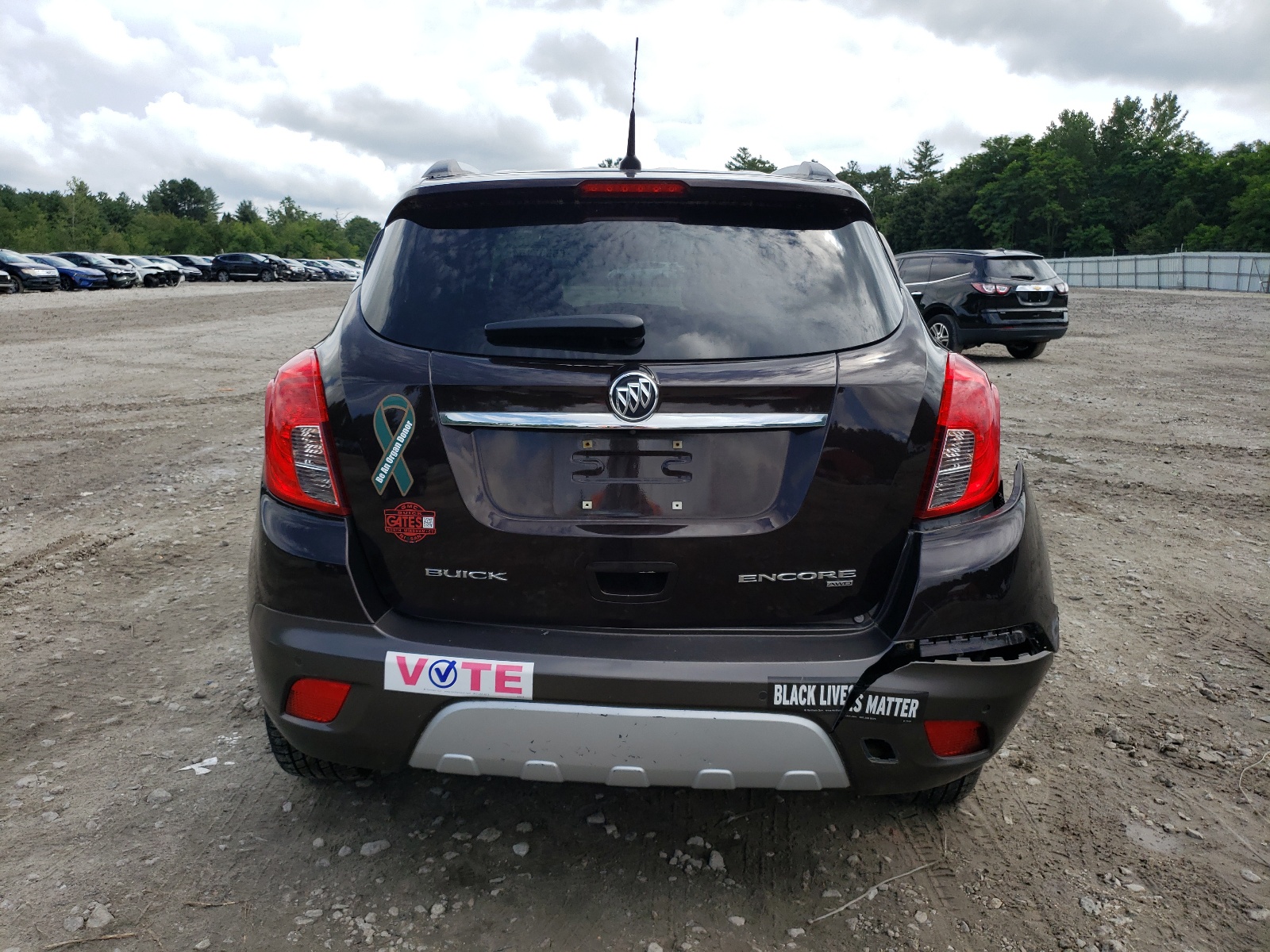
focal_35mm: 26
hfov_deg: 67.3
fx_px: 954
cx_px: 635
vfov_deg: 53.1
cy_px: 476
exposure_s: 1/2500
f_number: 1.5
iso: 50
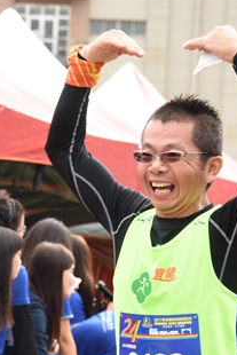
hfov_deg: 6.0
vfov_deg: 9.0
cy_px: 208
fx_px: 2249
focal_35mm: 228
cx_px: 77
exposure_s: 1/400
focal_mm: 120
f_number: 8
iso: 1250
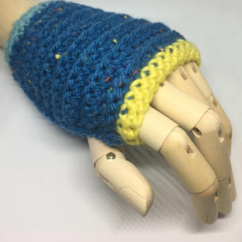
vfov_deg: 43.9
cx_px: 116
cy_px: 71
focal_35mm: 37
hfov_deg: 44.9
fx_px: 293
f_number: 2.2
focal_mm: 4.15
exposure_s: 1/100
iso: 40
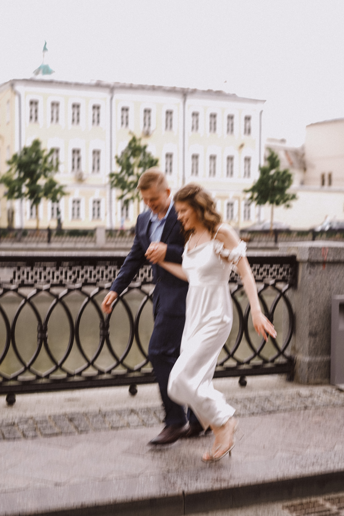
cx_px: 172
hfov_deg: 24.6
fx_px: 788
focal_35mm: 55
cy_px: 258
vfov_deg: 36.2
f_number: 3.2
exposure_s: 1/160
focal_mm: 55
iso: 80
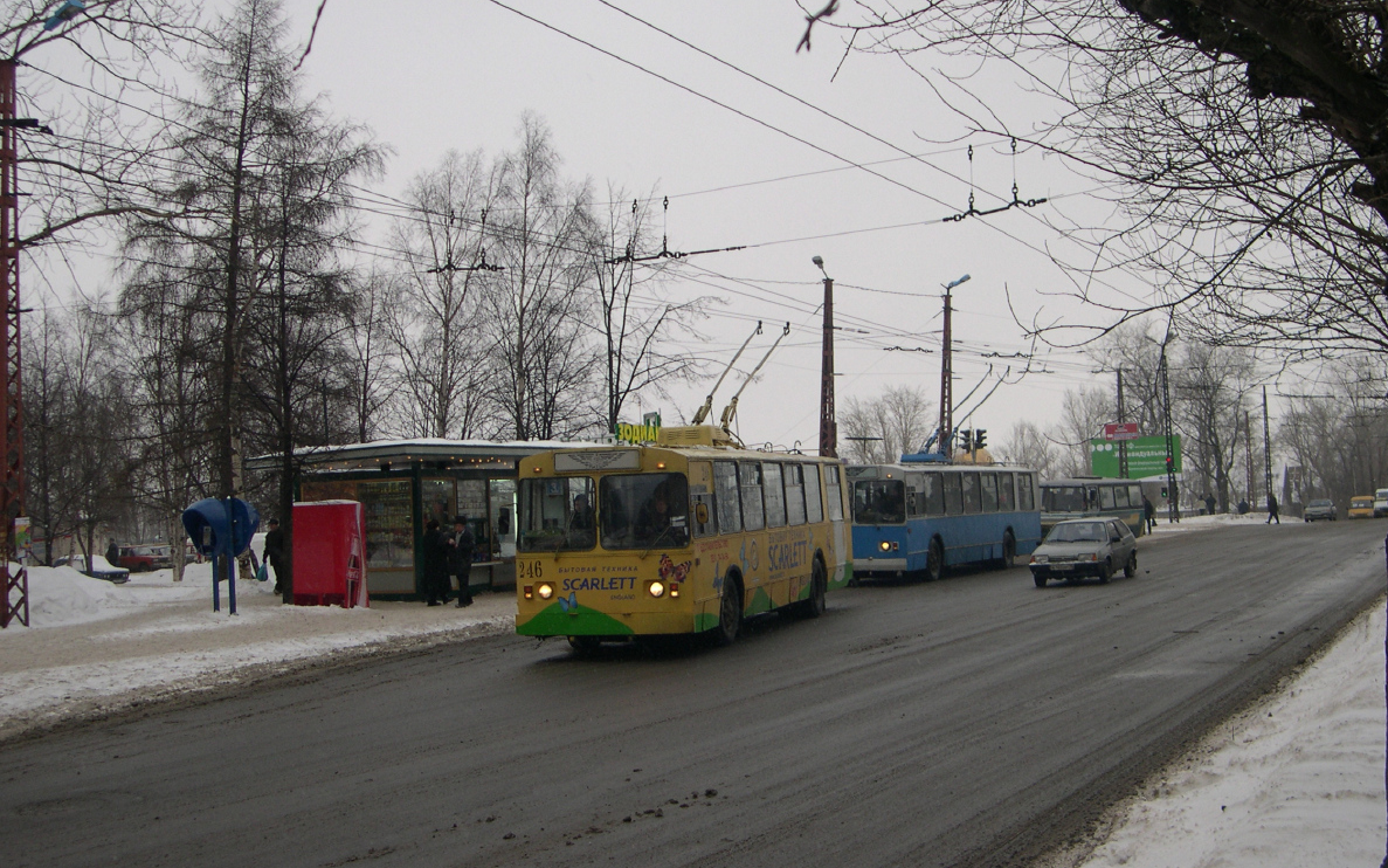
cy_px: 419
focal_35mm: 45
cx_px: 692
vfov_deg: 28.6
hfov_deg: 44.4
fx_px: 1702
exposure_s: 1/293
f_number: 2.9
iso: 100
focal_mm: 9
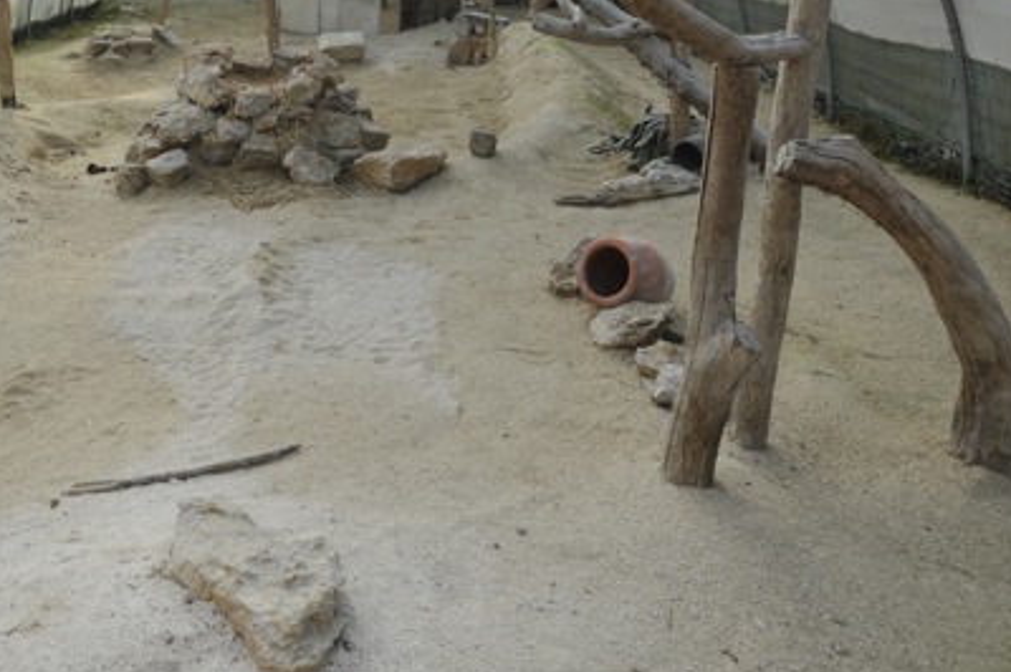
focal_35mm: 34
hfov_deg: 54.4
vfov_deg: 37.3
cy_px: 124
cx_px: 313
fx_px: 954
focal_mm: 17
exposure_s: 1/250
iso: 200
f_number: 8
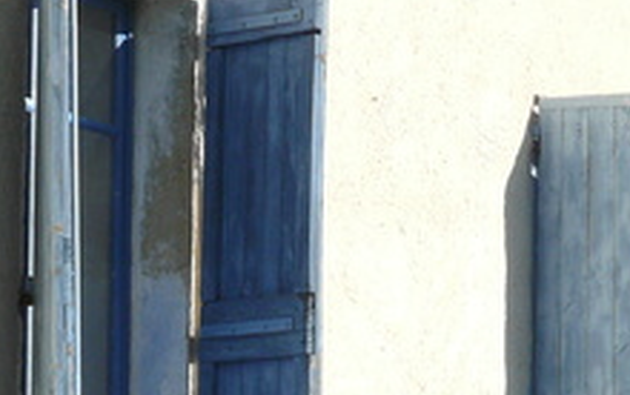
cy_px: 306
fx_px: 5397
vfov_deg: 4.2
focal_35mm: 314
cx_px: 292
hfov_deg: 6.7
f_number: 3.2
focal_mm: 16.9
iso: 100
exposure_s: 1/1000
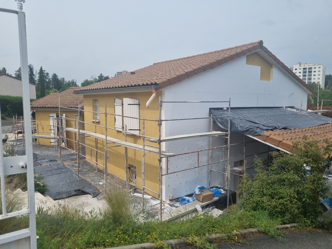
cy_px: 124
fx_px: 249
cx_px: 166
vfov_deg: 53.1
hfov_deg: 67.3
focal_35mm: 26
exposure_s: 1/3759
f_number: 1.8
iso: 50
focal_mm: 5.4
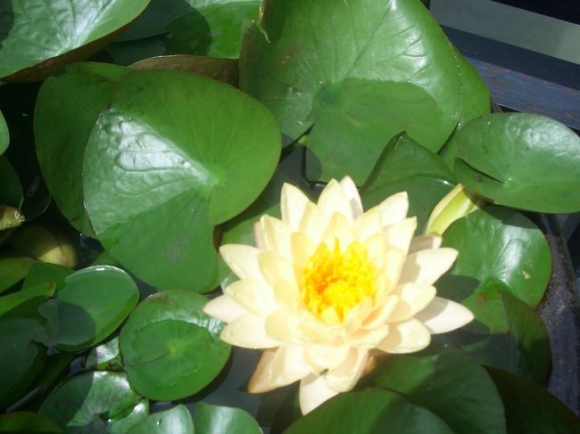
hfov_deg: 45.8
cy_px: 217
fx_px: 687
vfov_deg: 35.1
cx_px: 290
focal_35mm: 41
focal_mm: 6.8
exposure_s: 1/500
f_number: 4.6
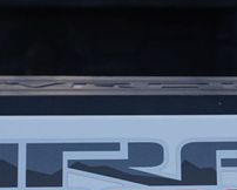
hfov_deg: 17.8
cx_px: 178
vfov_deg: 14.0
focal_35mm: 107
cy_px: 224
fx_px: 751
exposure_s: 1/160
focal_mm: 24
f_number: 4.5
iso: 100
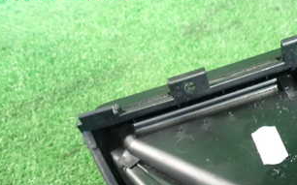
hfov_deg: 37.5
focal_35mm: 52
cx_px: 239
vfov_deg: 23.5
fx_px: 421
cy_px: 196
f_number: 2
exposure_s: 1/25
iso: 800
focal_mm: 4.5
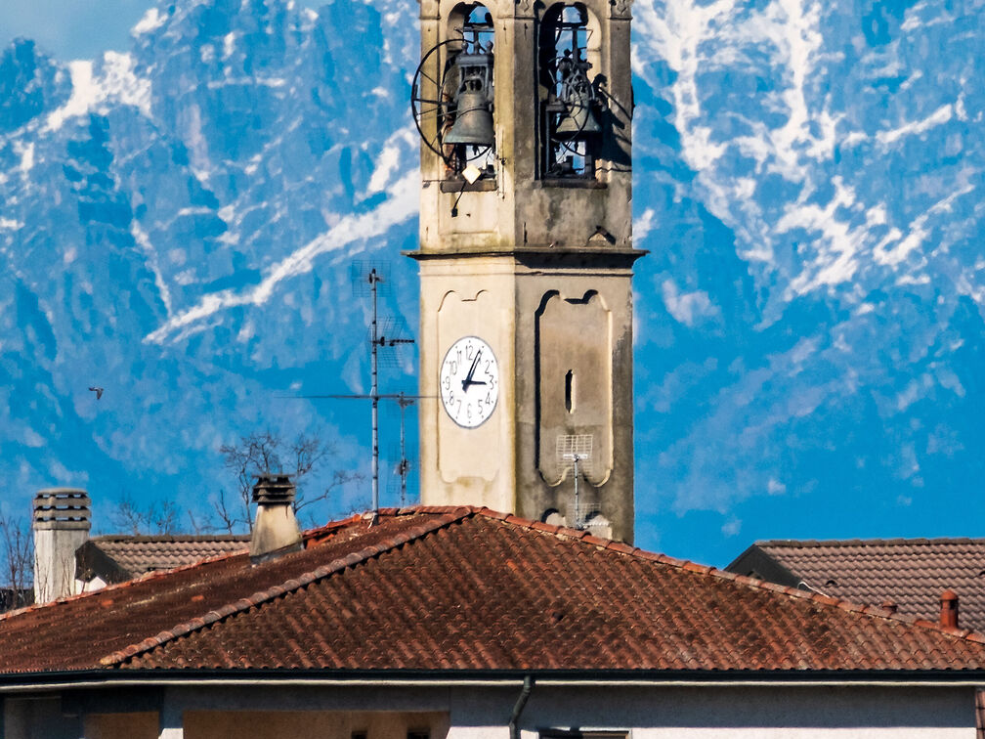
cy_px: 211
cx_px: 782
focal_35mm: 2061
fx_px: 58646
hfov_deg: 1.0
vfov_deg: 0.7
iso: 160
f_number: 8
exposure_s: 1/1250
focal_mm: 600
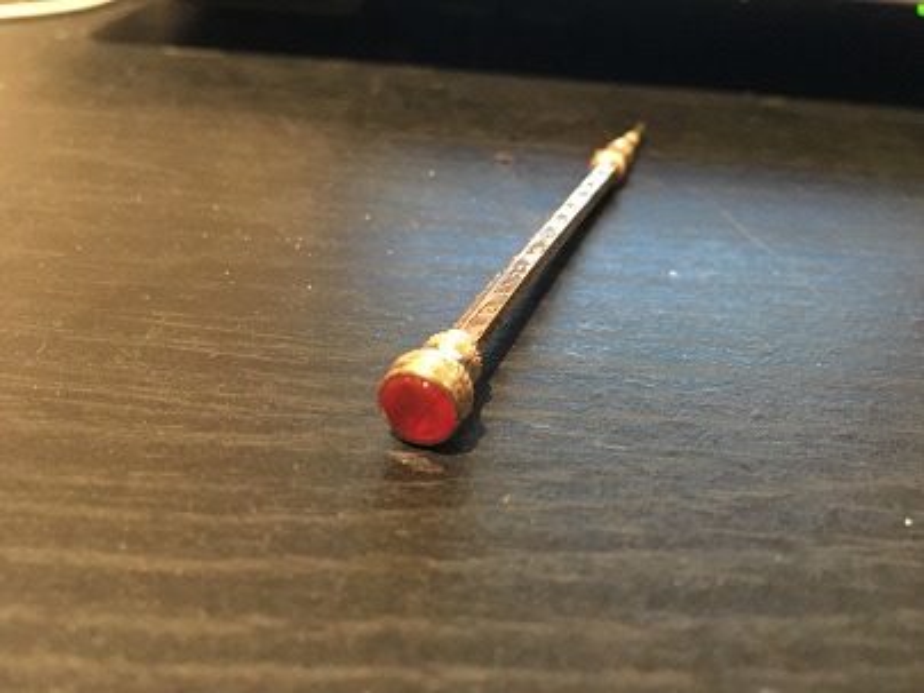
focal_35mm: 29
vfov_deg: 48.2
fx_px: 774
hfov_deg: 61.7
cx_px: 462
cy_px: 346
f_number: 2.2
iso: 500
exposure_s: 1/17
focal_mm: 4.15
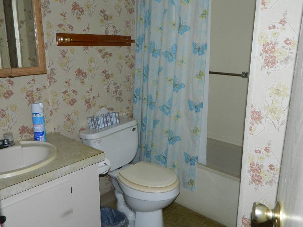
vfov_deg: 45.4
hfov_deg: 58.4
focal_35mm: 31
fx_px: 271
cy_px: 114
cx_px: 152
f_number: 3.2
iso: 200
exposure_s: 1/30
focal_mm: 5.6
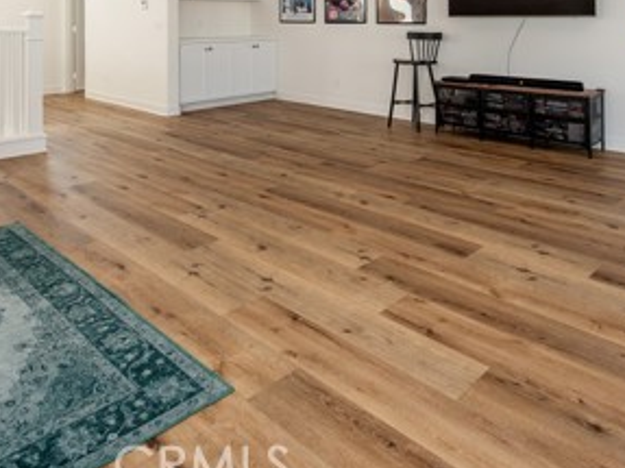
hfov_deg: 60.0
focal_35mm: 30
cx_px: 305
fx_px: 541
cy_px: 32
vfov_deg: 42.2
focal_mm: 14
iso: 320
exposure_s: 1/125
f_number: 5.6
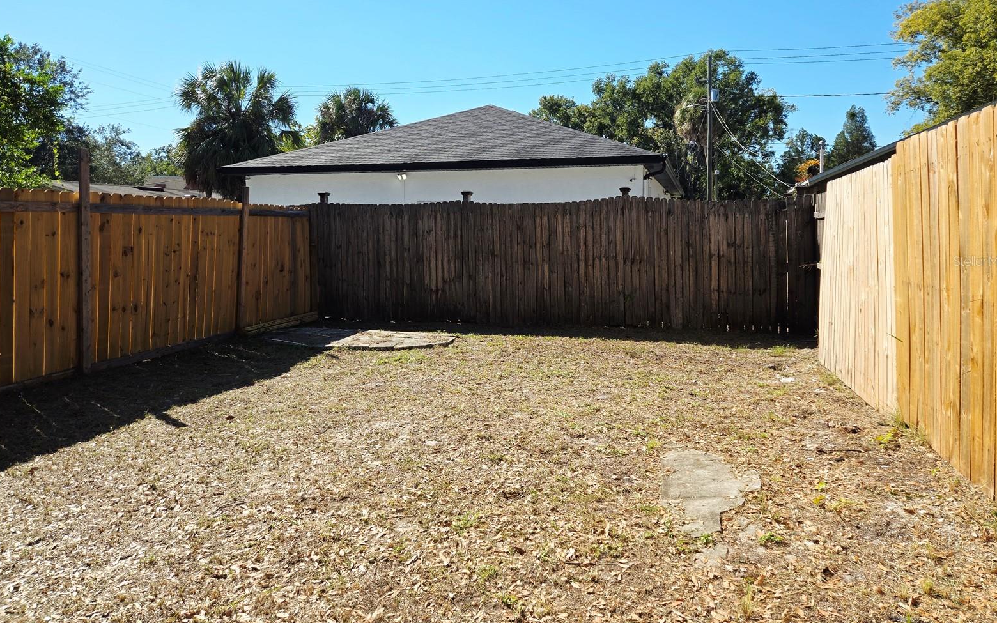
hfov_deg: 72.5
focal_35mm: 25
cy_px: 261
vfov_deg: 49.1
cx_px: 502
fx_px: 679
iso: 25
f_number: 1.8
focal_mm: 5.4
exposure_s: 1/1606
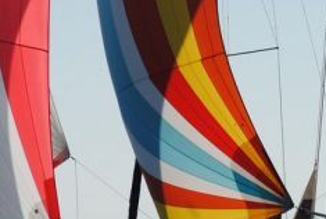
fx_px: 4730
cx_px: 375
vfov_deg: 2.7
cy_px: 216
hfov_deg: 3.9
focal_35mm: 521
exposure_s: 1/1000
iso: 100
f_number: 8
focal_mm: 102
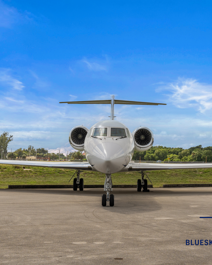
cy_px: 132
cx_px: 111
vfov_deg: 30.3
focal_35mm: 62
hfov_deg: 24.4
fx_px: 490
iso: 400
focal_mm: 44.3
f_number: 10
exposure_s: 1/500
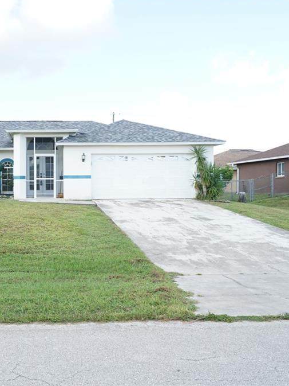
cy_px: 191
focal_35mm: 38
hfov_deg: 36.1
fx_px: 423
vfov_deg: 49.0
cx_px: 46
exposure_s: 1/200
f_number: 5.6
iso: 250
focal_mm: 26
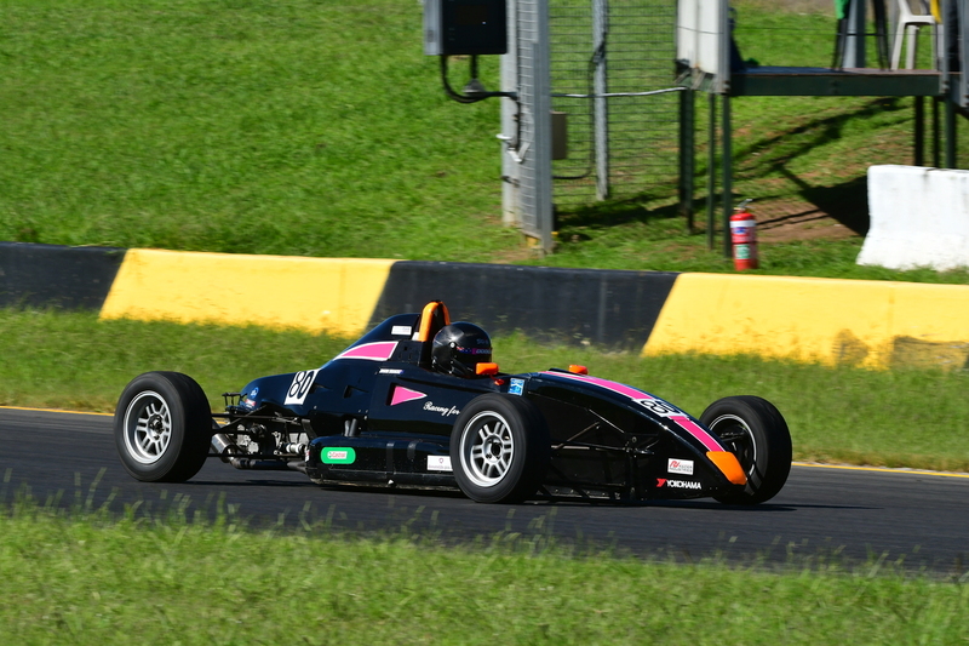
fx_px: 8073
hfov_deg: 6.9
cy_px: 323
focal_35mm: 300
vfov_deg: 4.6
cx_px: 484
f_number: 13
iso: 500
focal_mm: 200
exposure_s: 1/640
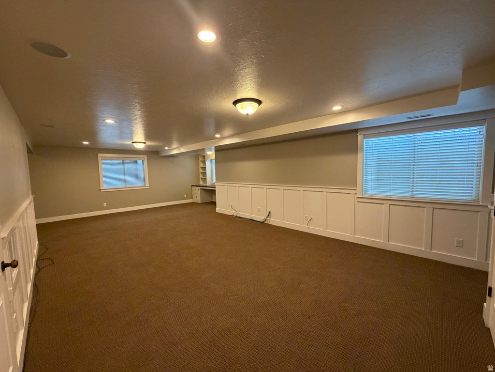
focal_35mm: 14
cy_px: 186
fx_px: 200
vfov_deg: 85.7
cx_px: 248
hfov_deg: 102.1
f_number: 2.2
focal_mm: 2.22
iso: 320
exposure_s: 1/60
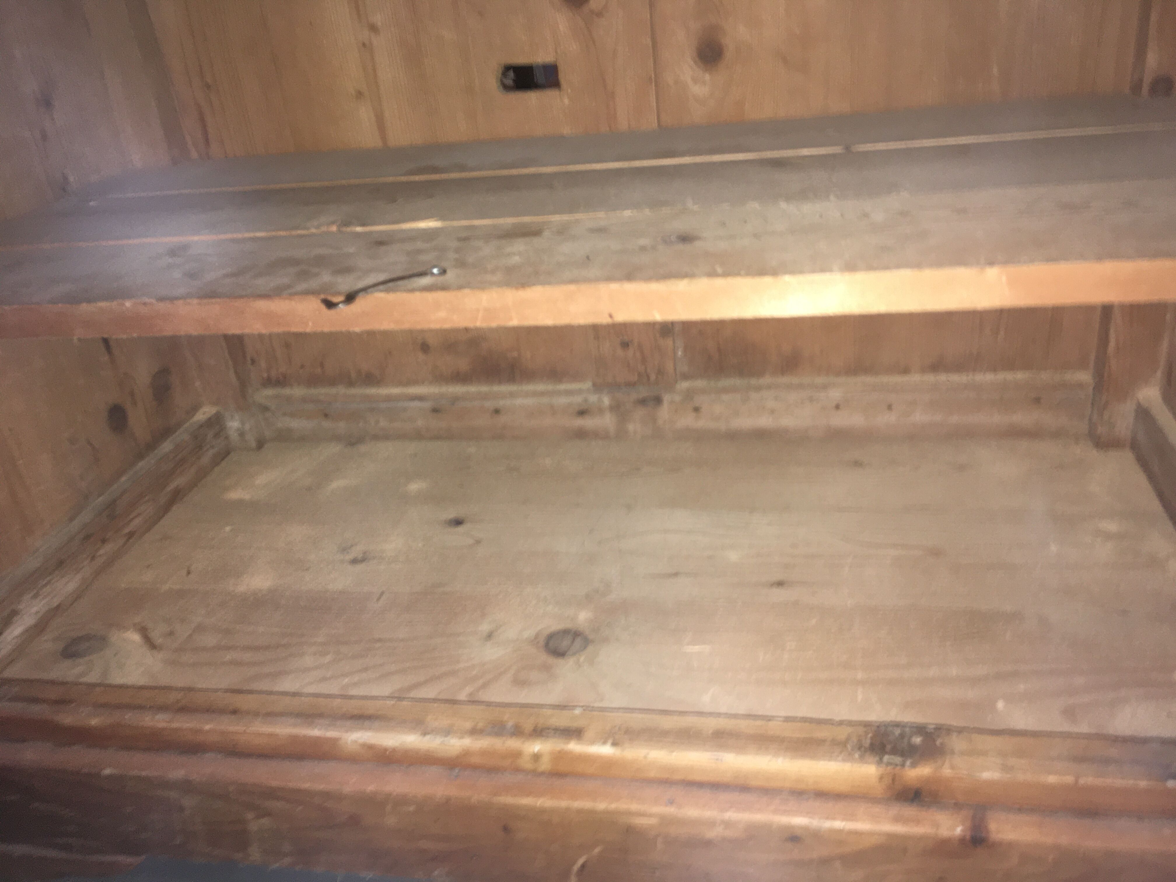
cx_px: 588
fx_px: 985
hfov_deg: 61.7
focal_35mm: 29
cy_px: 441
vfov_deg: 48.2
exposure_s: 1/17
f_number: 2.2
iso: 64
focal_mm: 4.15
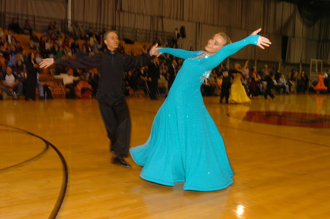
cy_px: 110
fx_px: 329
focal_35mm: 36
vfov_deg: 36.7
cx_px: 165
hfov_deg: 53.2
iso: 250
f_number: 5
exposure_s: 1/25
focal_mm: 24
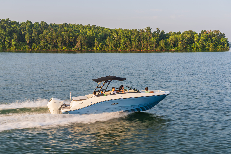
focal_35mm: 45
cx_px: 116
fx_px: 289
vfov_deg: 29.9
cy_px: 77
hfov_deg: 43.6
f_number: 8
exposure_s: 1/80
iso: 50
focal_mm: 45
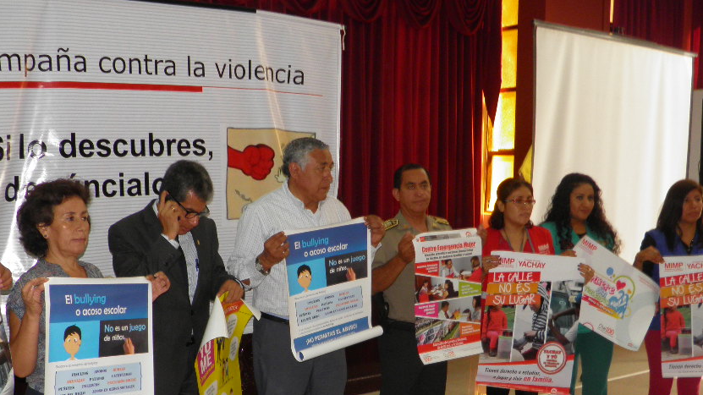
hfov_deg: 43.6
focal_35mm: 47
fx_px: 876
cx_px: 294
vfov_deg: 25.0
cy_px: 311
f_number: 2.8
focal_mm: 4.9
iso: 100
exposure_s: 1/30
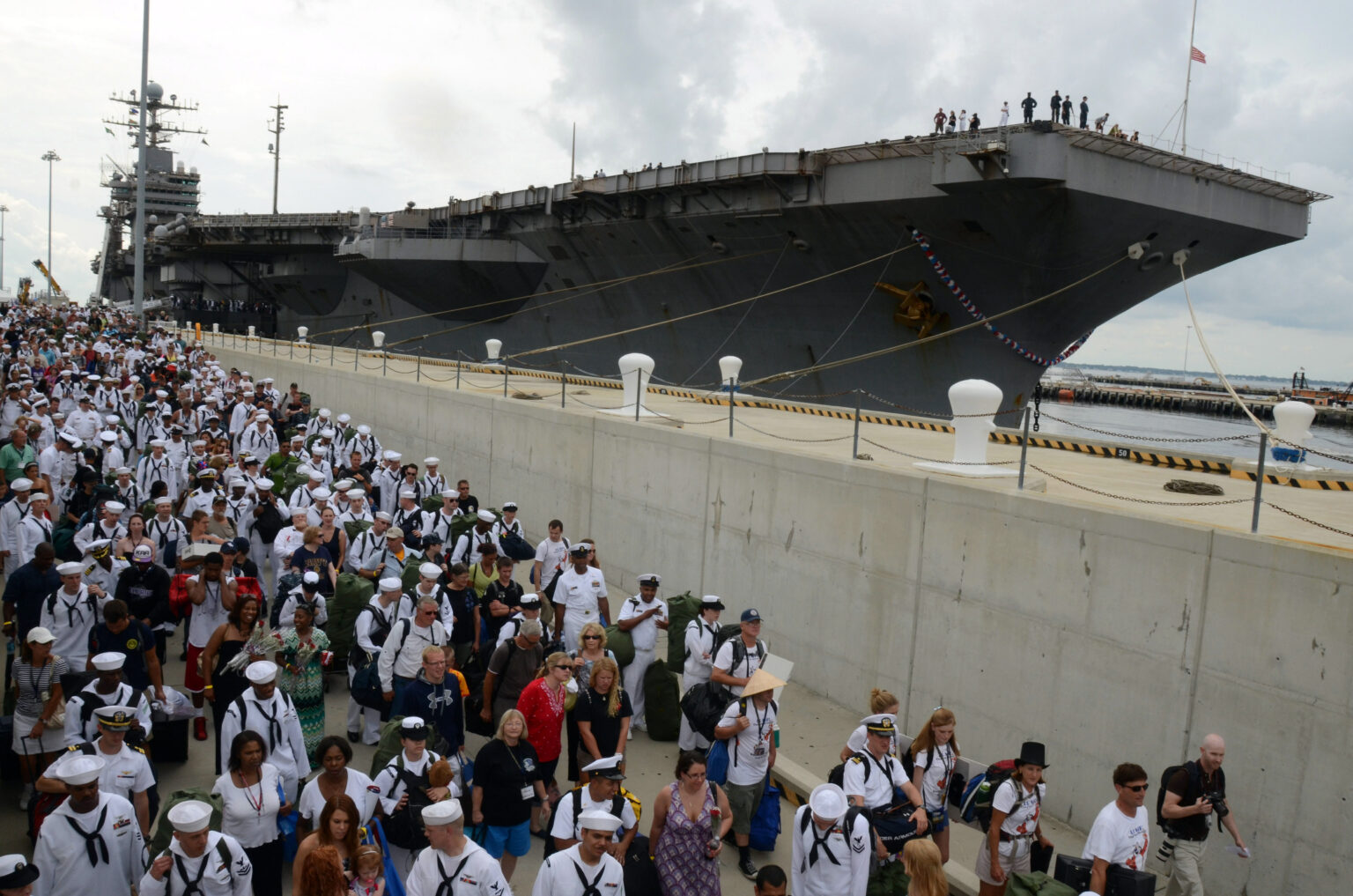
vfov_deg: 47.7
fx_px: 1013
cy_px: 448
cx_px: 676
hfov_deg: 67.5
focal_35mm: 27
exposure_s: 1/200
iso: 400
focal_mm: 18
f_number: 14
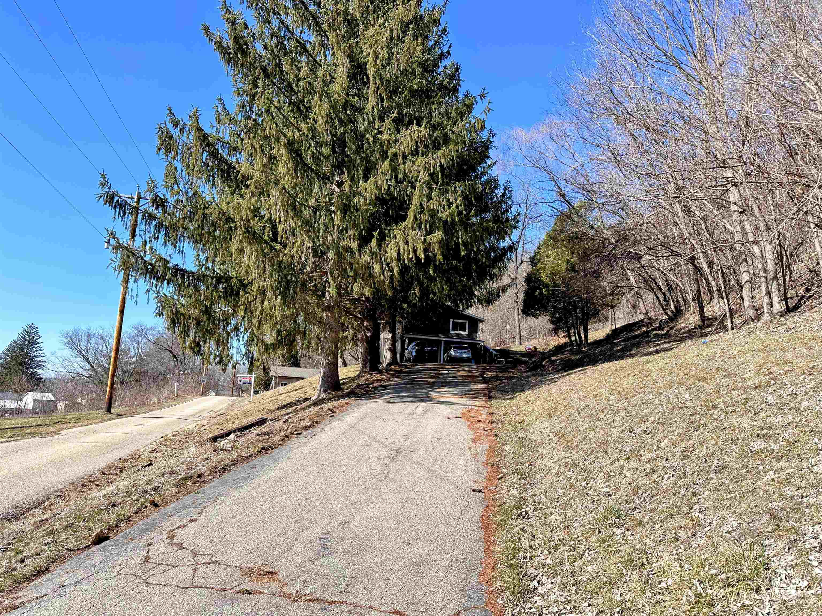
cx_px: 411
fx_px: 570
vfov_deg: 56.8
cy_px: 308
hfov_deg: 71.6
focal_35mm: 24
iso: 80
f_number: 1.78
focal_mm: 6.86
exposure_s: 1/3058
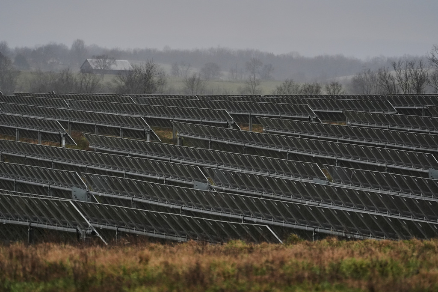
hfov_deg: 9.3
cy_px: 146
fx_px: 2700
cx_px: 219
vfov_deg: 6.2
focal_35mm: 222
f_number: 5.6
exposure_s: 1/1600
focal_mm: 222
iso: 3200
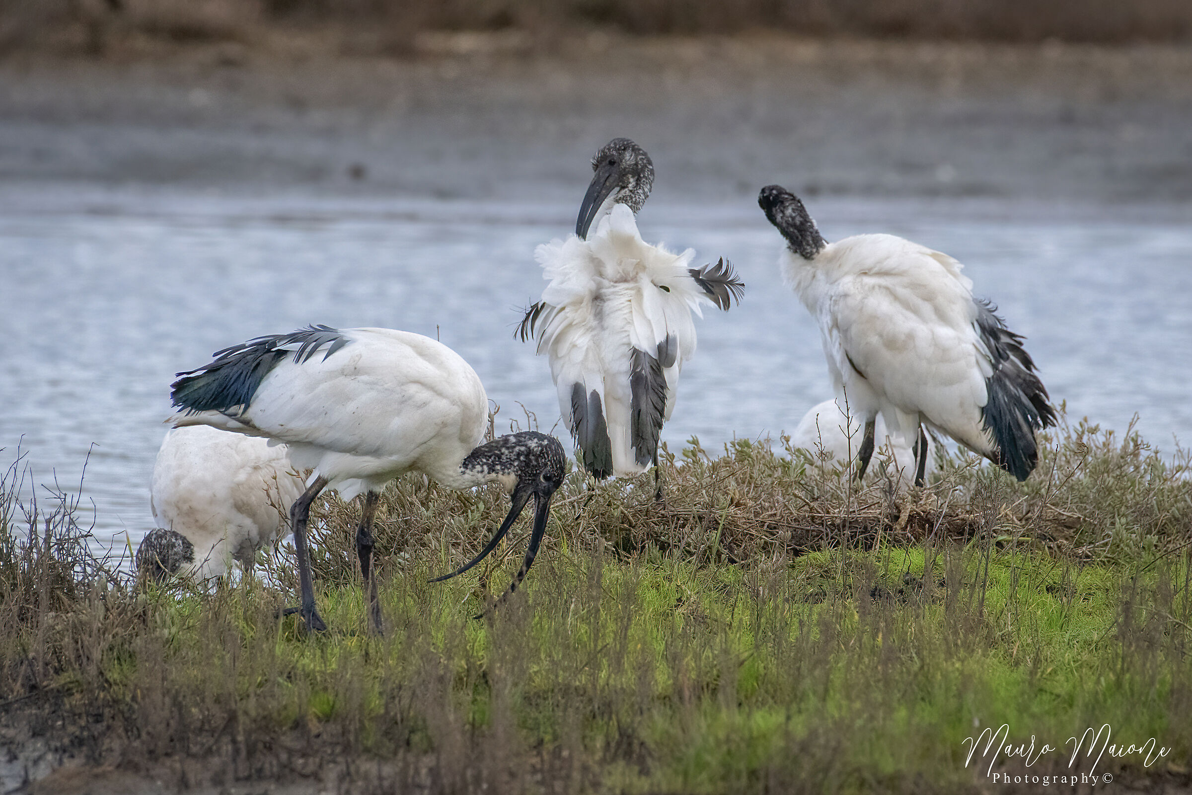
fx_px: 24831
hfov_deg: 2.7
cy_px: 398
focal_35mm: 750
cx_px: 596
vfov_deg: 1.8
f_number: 8
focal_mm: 500
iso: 2800
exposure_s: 1/800
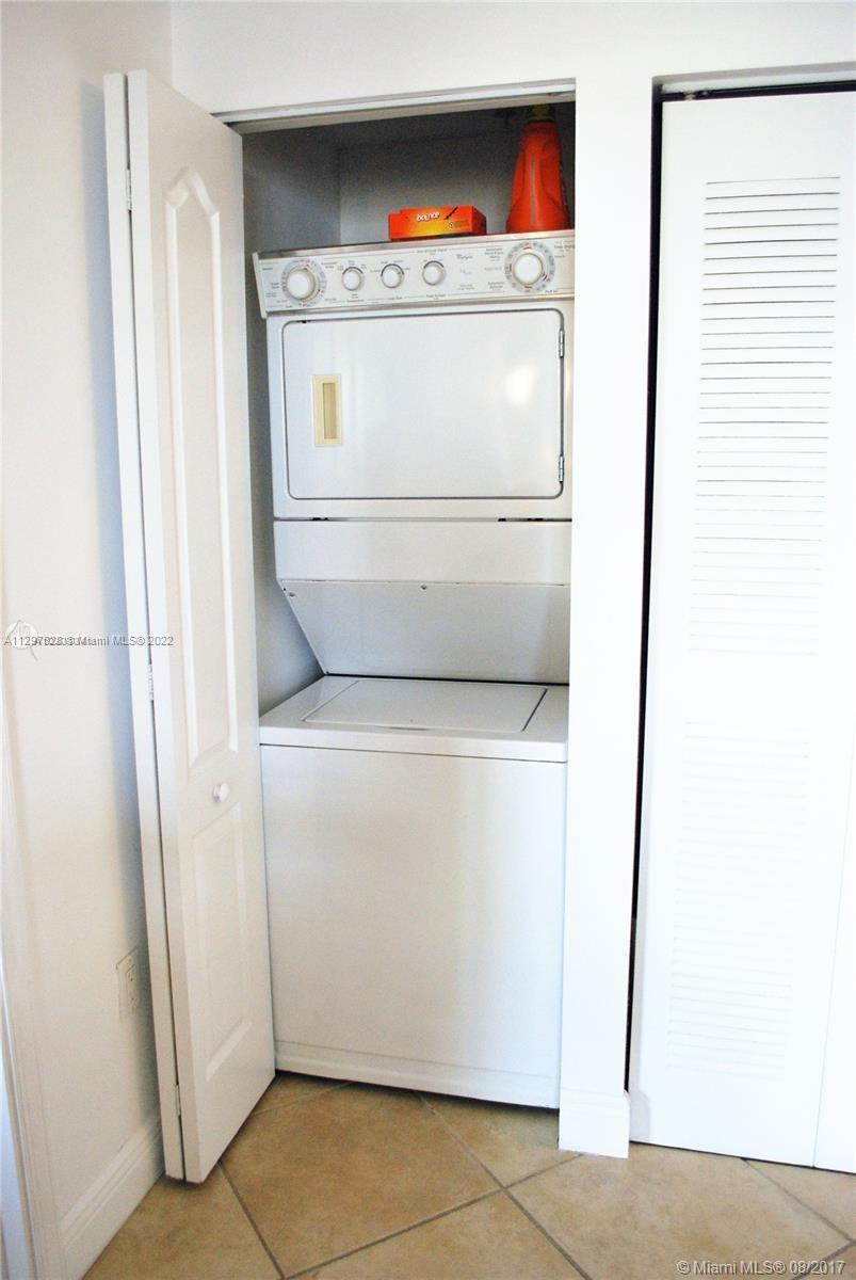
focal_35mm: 27
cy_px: 640
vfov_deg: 67.3
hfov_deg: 48.0
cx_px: 428
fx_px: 960
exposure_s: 1/100
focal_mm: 18
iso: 800
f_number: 5
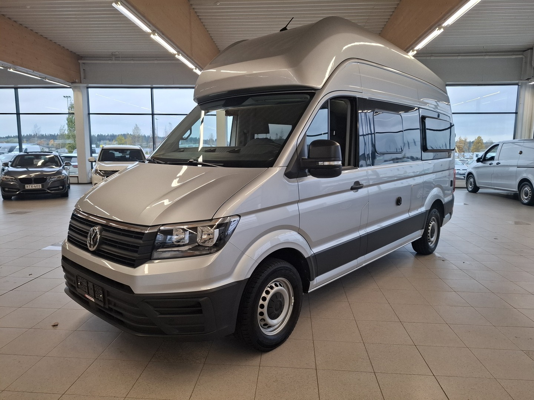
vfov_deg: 58.9
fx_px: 355
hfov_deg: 73.9
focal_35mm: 23
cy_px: 200
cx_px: 267
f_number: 1.8
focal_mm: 5.54
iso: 50
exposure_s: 1/100
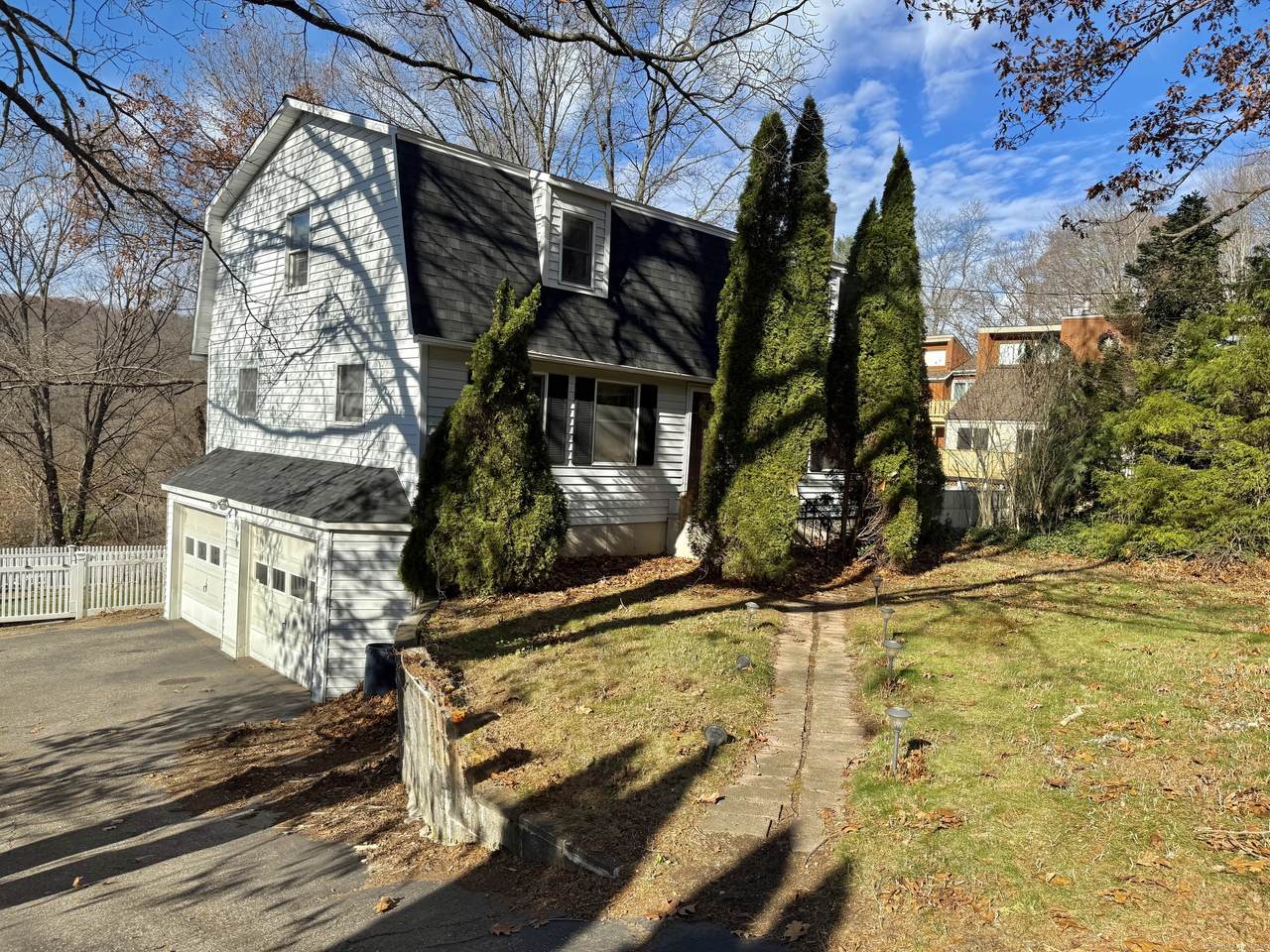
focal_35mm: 24
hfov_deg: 71.6
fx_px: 881
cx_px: 635
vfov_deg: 56.8
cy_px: 476
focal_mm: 6.76
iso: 80
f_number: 1.78
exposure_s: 1/3279
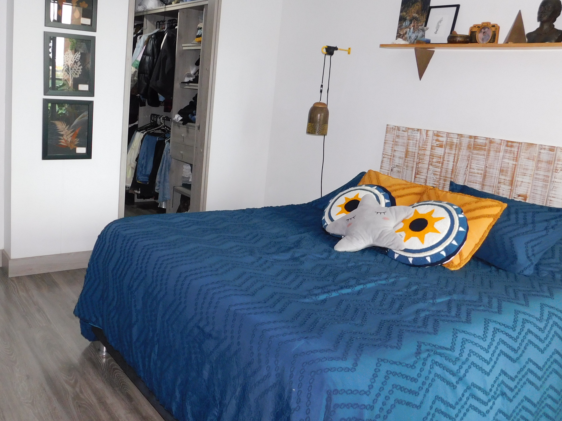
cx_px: 242
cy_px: 184
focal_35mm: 32
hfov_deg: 56.6
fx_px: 520
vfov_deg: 44.1
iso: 200
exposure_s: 1/30
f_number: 3
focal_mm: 4
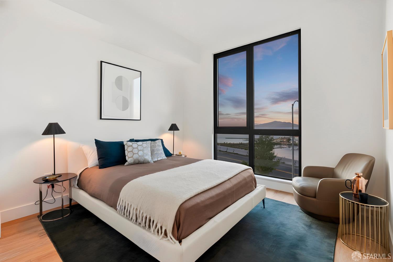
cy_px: 131
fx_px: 175
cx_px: 196
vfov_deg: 73.7
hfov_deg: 96.7
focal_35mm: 16
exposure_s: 1/3
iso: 250
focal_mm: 16
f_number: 9
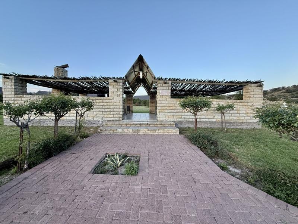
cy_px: 112
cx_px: 149
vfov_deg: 85.7
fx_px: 121
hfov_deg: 102.1
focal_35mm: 14
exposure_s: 1/99
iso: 100
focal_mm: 2.22
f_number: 2.2
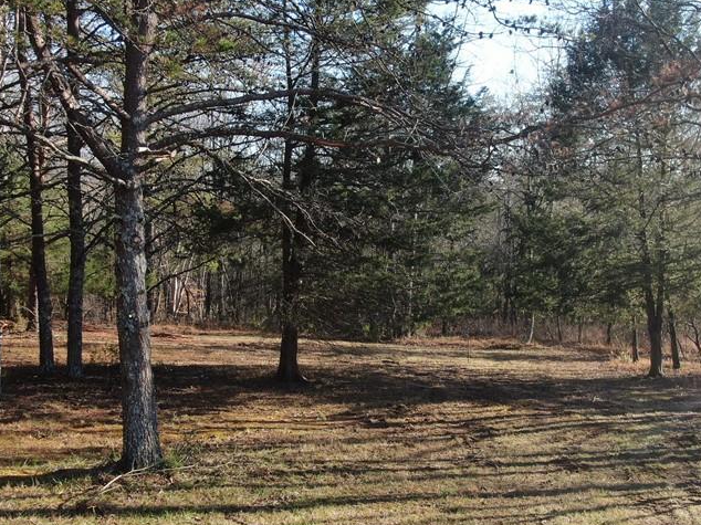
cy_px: 254
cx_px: 369
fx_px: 850
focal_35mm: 42
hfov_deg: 44.8
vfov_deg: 34.3
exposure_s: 1/240
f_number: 2.9
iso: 100
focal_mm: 4.68
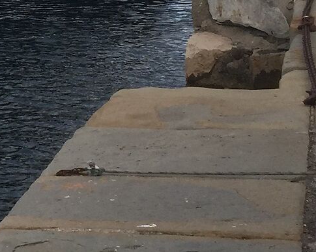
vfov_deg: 10.9
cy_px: -29
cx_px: -70
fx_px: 1309
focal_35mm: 140
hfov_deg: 13.4
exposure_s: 1/542
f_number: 2.2
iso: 32
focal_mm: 4.15
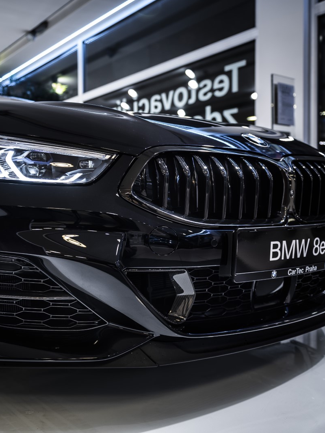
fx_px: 438
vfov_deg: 52.6
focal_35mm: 35
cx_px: 91
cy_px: 218
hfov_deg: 39.8
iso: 100
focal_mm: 24
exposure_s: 1/10
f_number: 2.8
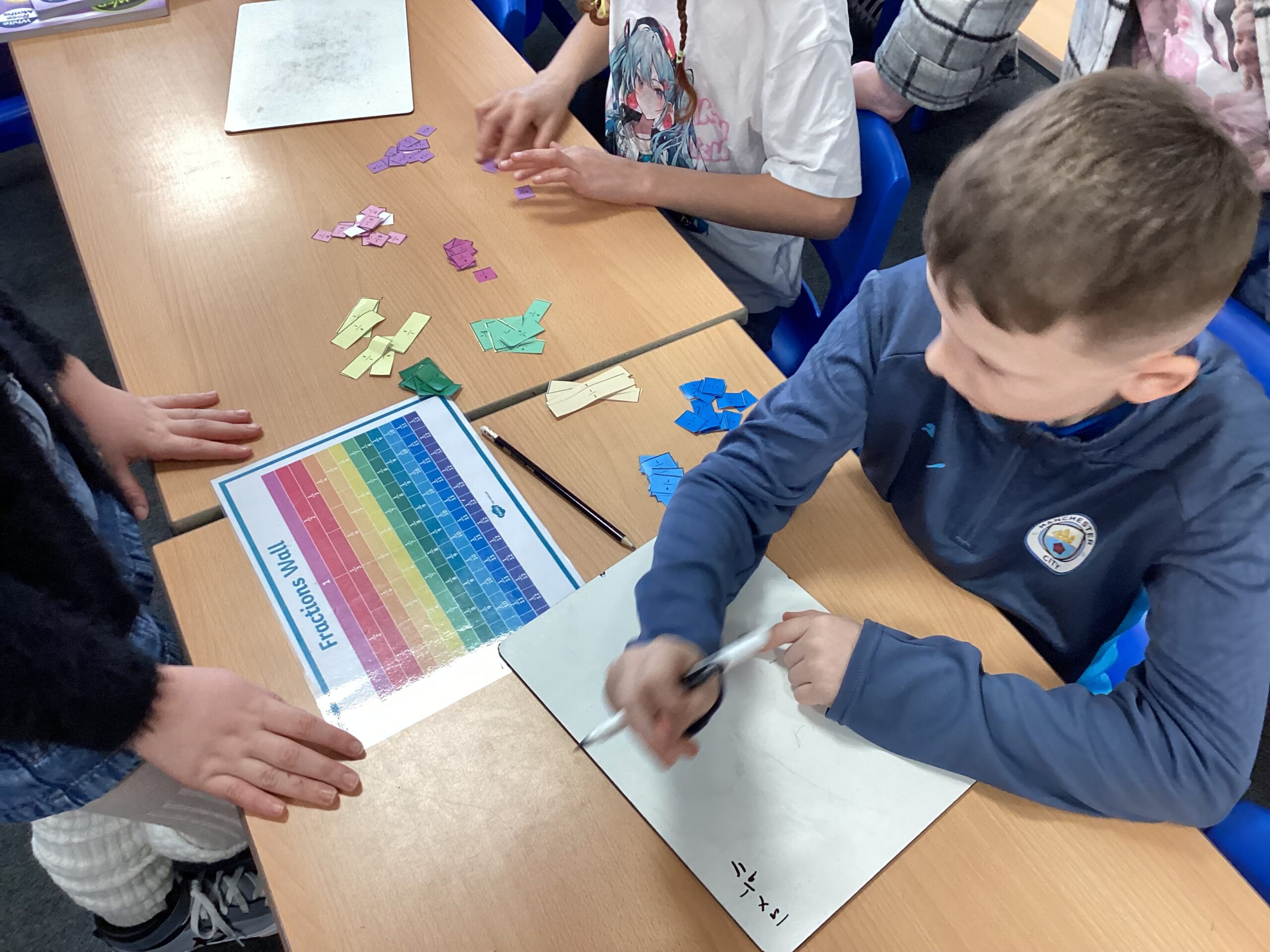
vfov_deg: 45.4
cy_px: 476
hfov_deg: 58.4
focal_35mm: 31
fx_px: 1137
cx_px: 635
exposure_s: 1/50
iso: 160
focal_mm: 3.3
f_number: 2.4
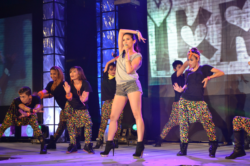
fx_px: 500
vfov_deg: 18.9
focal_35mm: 72
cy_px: 83
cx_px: 125
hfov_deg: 28.1
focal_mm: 48
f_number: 5.3
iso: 1400
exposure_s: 1/60
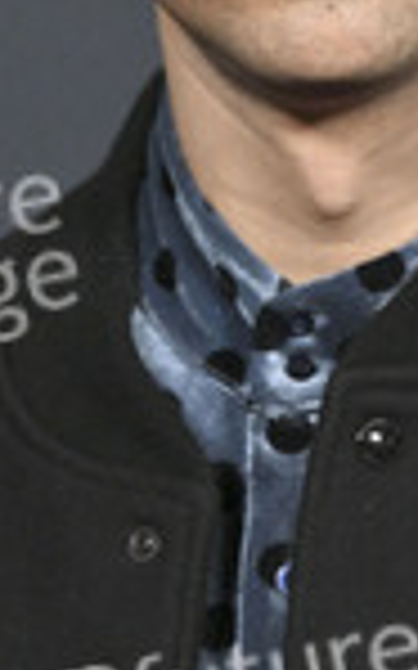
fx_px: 5346
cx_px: 337
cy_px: 58
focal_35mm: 293
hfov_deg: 4.5
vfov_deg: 7.1
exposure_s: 1/320
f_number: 6.3
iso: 2500
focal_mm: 107
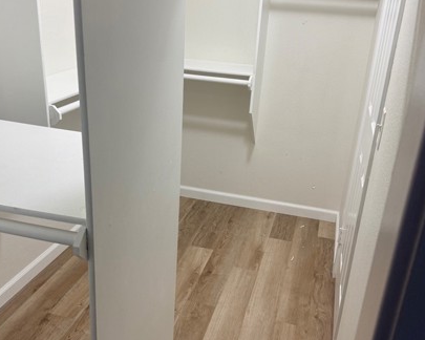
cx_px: 207
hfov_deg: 49.1
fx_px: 465
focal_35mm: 37
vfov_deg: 40.1
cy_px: 183
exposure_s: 1/60
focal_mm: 6.76
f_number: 1.78
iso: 125
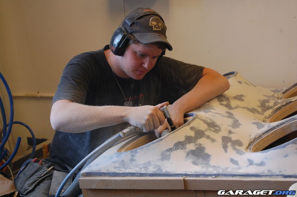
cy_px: 98
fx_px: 679
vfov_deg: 16.5
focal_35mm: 82
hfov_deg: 24.7
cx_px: 148
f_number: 5.6
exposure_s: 1/25
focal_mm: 55
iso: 800
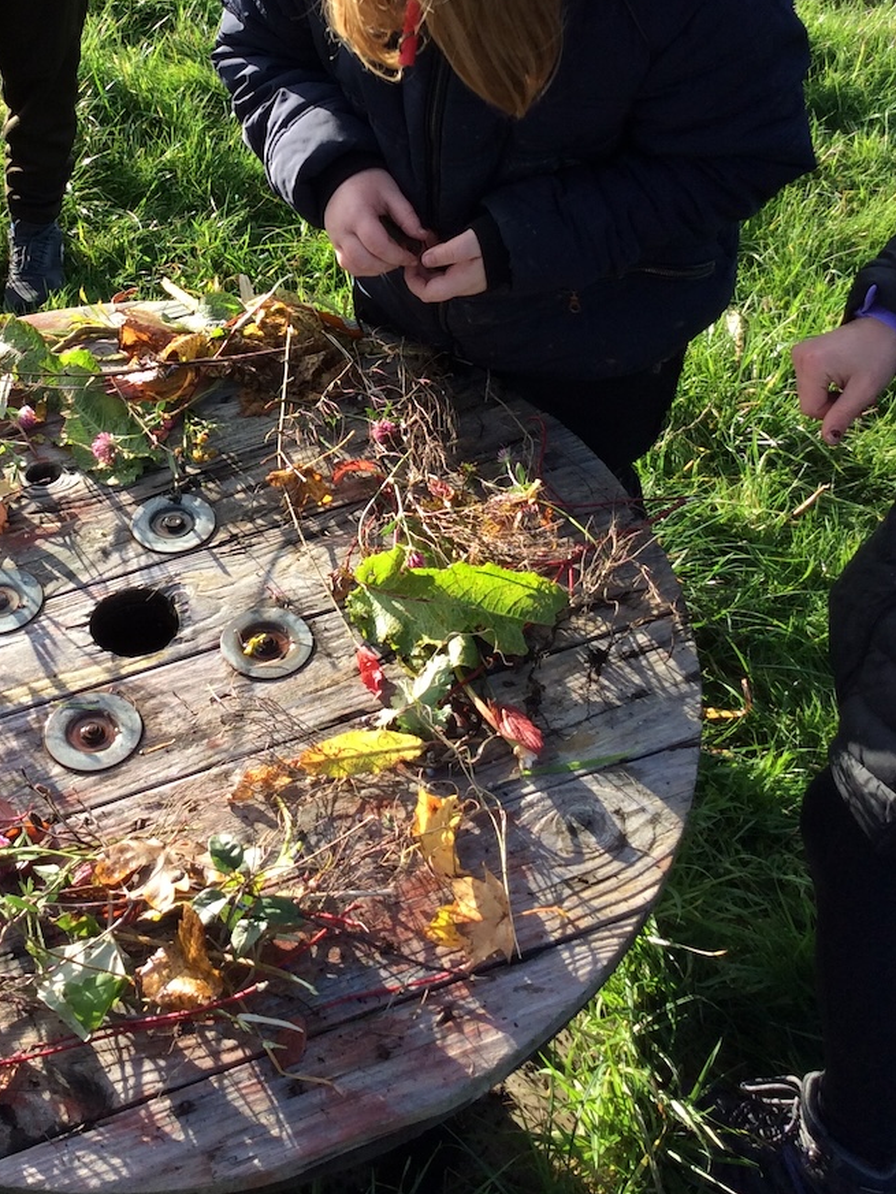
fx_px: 1691
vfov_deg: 37.8
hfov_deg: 29.2
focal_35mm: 49
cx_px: 218
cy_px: 285
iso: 32
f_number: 2.4
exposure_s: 1/338
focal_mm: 3.3
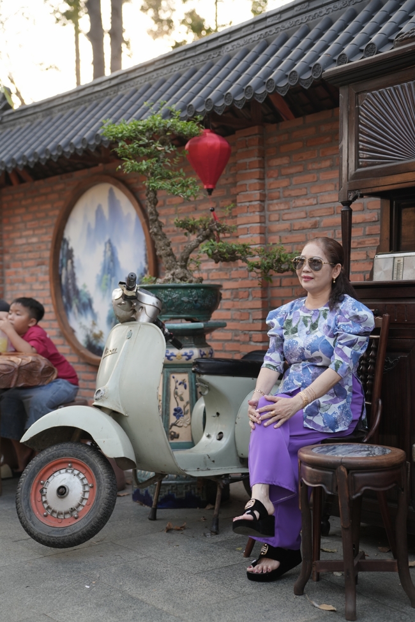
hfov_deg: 26.5
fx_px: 882
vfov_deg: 38.9
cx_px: 208
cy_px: 311
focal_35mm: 51
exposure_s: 1/500
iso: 320
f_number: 2.5
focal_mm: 51
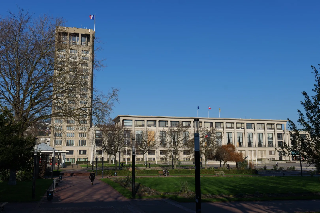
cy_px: 106
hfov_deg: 50.7
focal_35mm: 38
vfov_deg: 35.1
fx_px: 338
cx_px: 160
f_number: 8
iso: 100
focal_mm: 38
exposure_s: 1/400
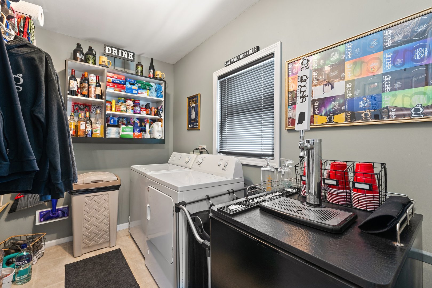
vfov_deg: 74.8
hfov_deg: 97.8
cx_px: 216
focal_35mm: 16
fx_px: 188
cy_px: 144
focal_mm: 15.7
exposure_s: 2.5
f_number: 9
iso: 400
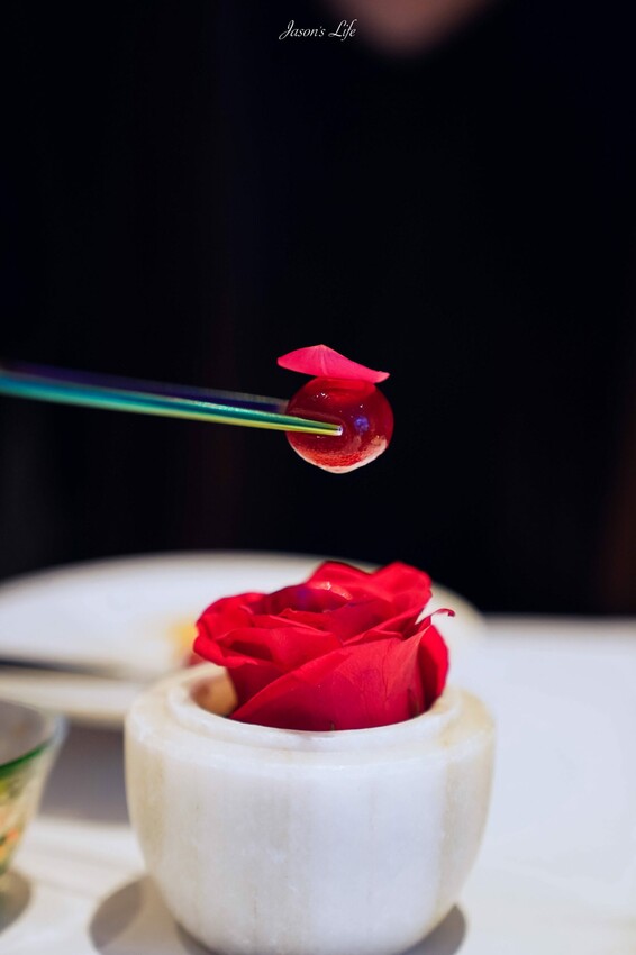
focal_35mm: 70
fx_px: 1856
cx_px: 318
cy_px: 478
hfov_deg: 19.4
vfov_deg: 28.9
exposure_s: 1/80
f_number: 2.8
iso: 2500
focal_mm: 70
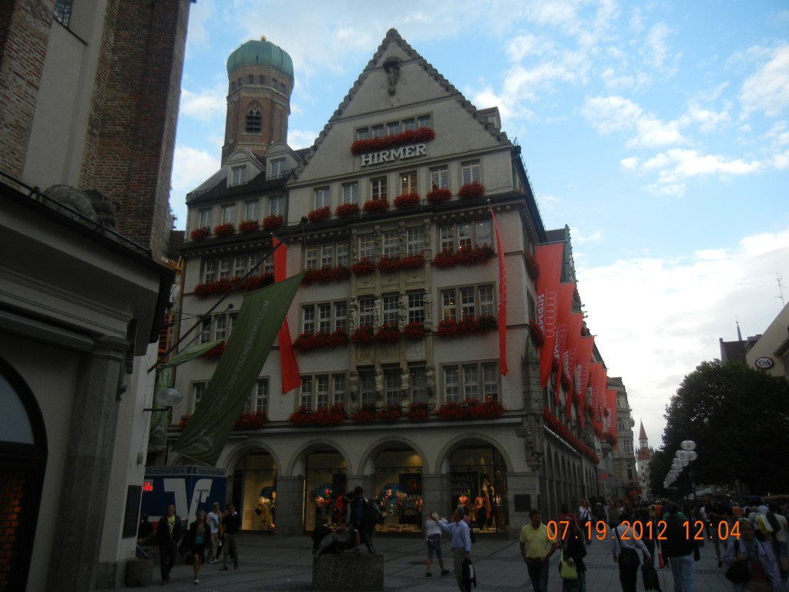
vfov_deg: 46.8
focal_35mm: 30
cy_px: 296
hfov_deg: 60.0
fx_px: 684
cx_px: 394
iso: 160
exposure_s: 1/472
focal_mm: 5.4
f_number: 3.5
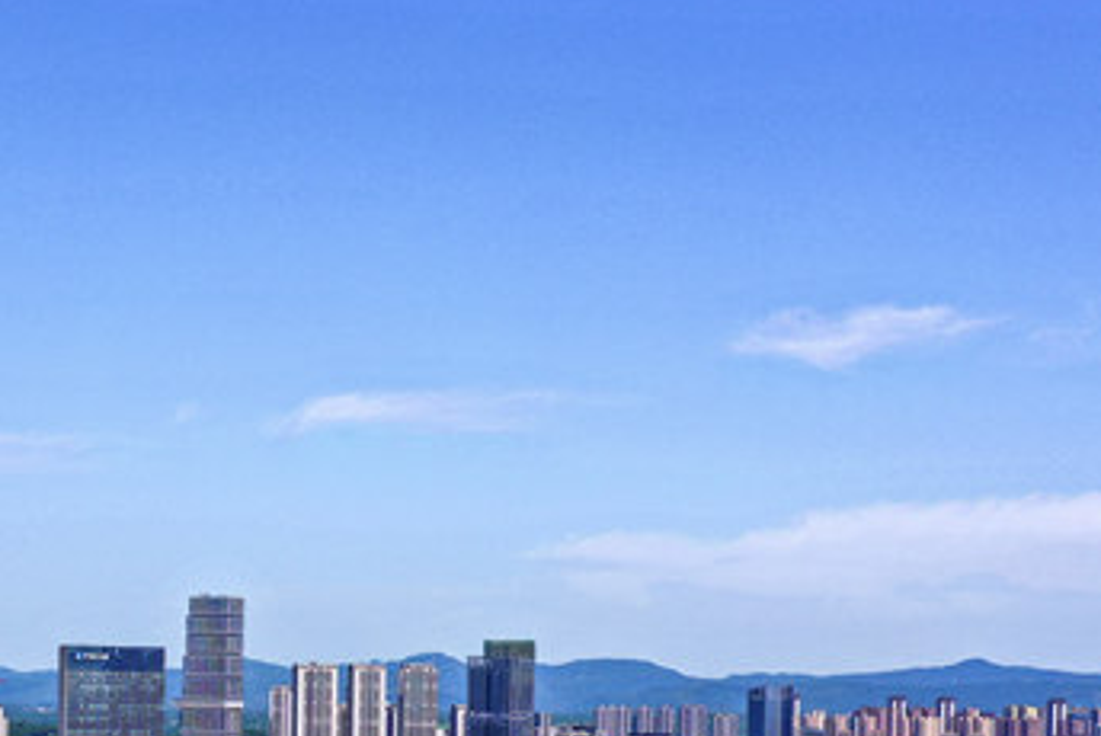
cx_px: 275
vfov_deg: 21.5
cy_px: 736
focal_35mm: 61
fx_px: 1867
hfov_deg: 32.2
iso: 100
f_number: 5.6
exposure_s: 1/400
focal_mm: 10.26
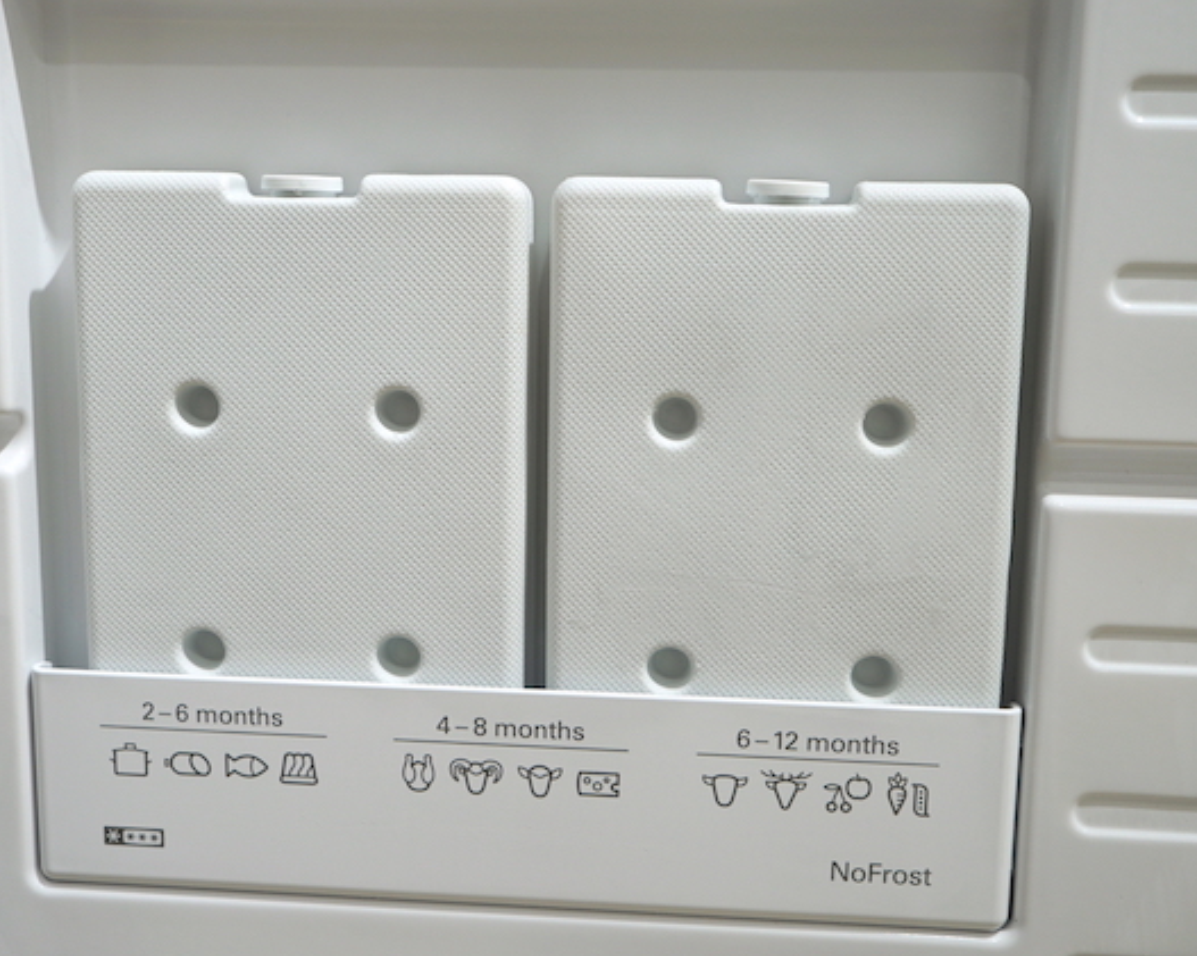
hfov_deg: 42.0
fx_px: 1558
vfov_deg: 34.1
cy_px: 473
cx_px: 579
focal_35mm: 44
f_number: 5.6
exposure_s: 1/60
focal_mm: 38
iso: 200
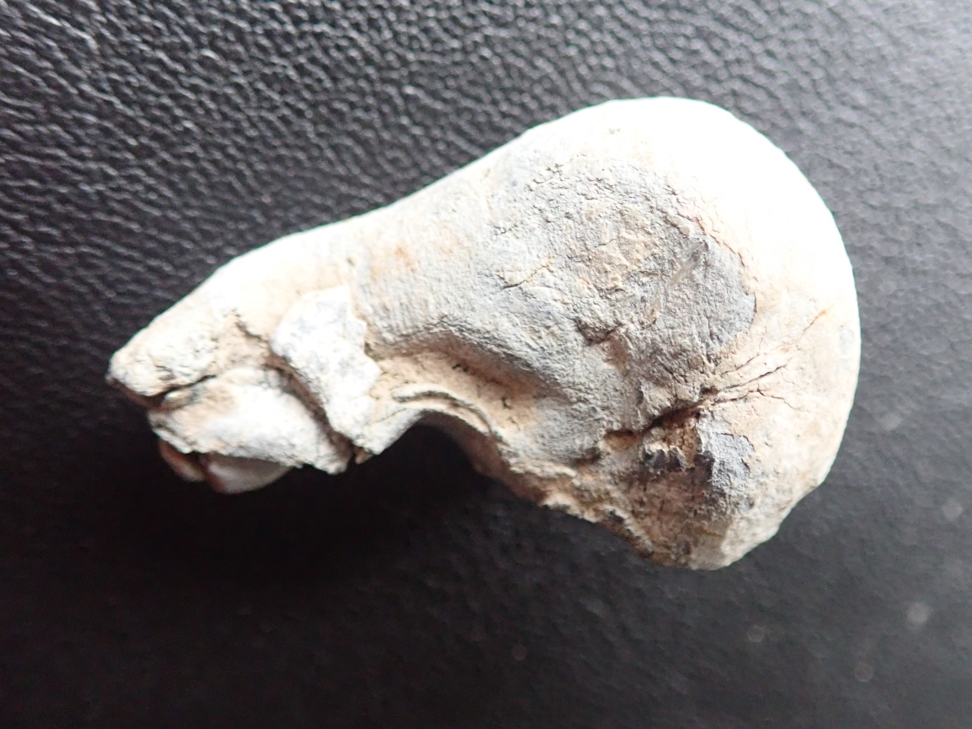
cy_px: 340
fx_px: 1067
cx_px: 608
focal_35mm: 38
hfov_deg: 48.5
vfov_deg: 37.7
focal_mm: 5.5
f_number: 2.3
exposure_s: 1/40
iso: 800
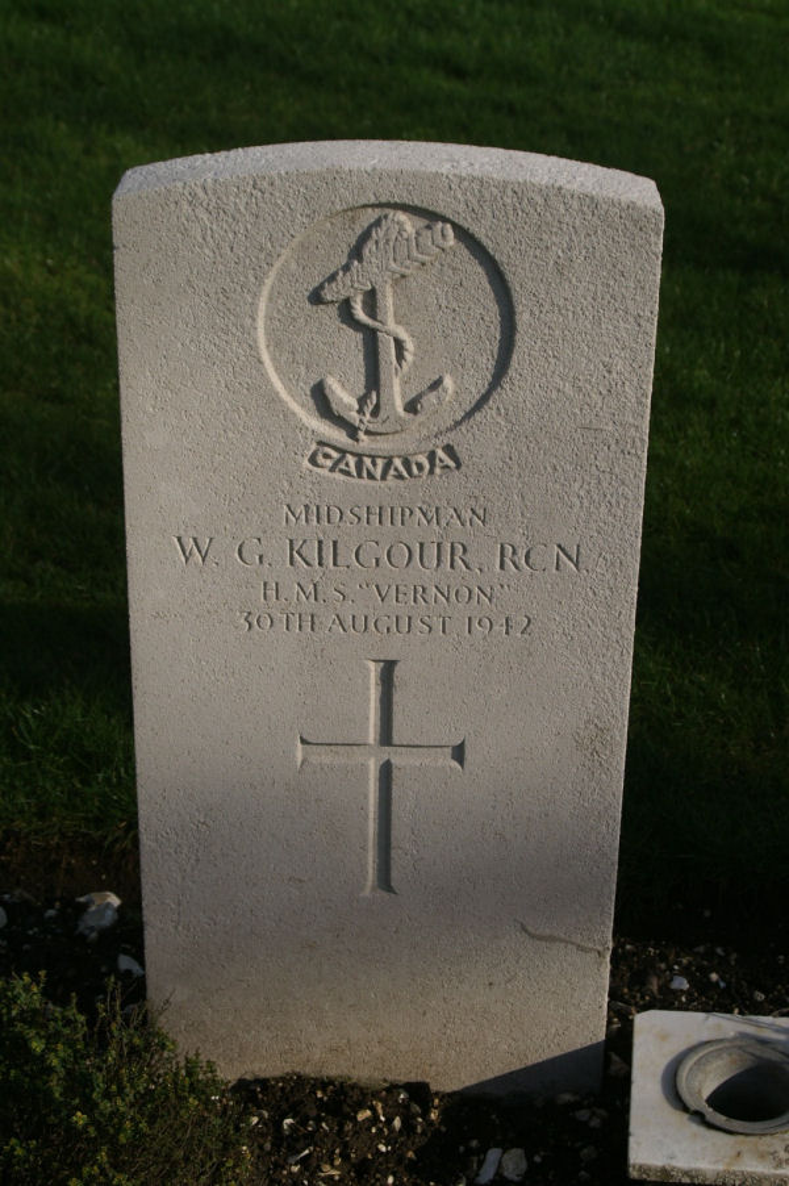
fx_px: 1975
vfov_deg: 33.4
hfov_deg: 22.6
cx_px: 394
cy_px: 593
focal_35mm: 60
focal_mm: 40
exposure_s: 1/1000
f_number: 8
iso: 200
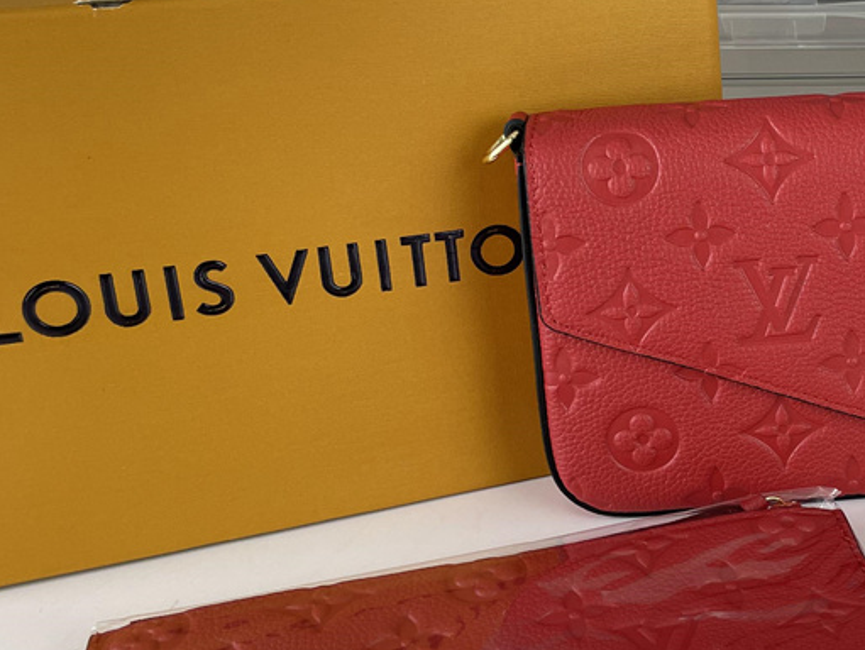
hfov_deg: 28.9
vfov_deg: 24.1
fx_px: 1525
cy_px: 332
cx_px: 933
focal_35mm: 61
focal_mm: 4.2
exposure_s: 1/100
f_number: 1.6
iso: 32
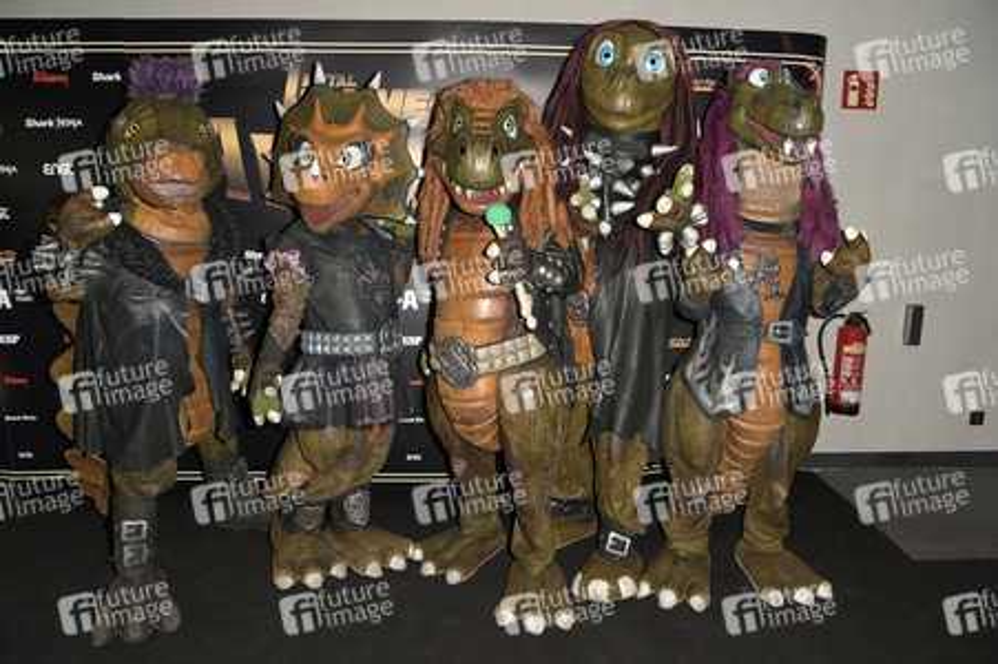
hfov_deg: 73.8
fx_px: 665
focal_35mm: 24
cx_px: 499
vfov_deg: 53.1
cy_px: 332
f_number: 6.3
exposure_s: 1/125
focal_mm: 24
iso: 640
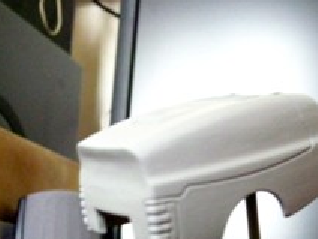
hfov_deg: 26.3
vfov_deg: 19.5
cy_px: 225
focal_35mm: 74
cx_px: 188
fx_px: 680
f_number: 2.8
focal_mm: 5.7
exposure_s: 1/21
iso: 400
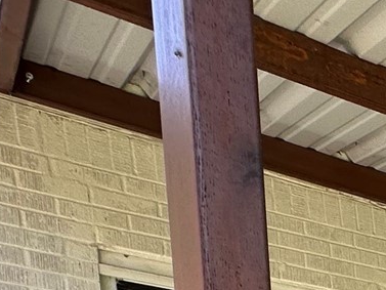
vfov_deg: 14.2
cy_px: 670
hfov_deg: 17.2
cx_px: 806
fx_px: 848
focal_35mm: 76
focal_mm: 2.22
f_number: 2.2
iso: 40
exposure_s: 1/180
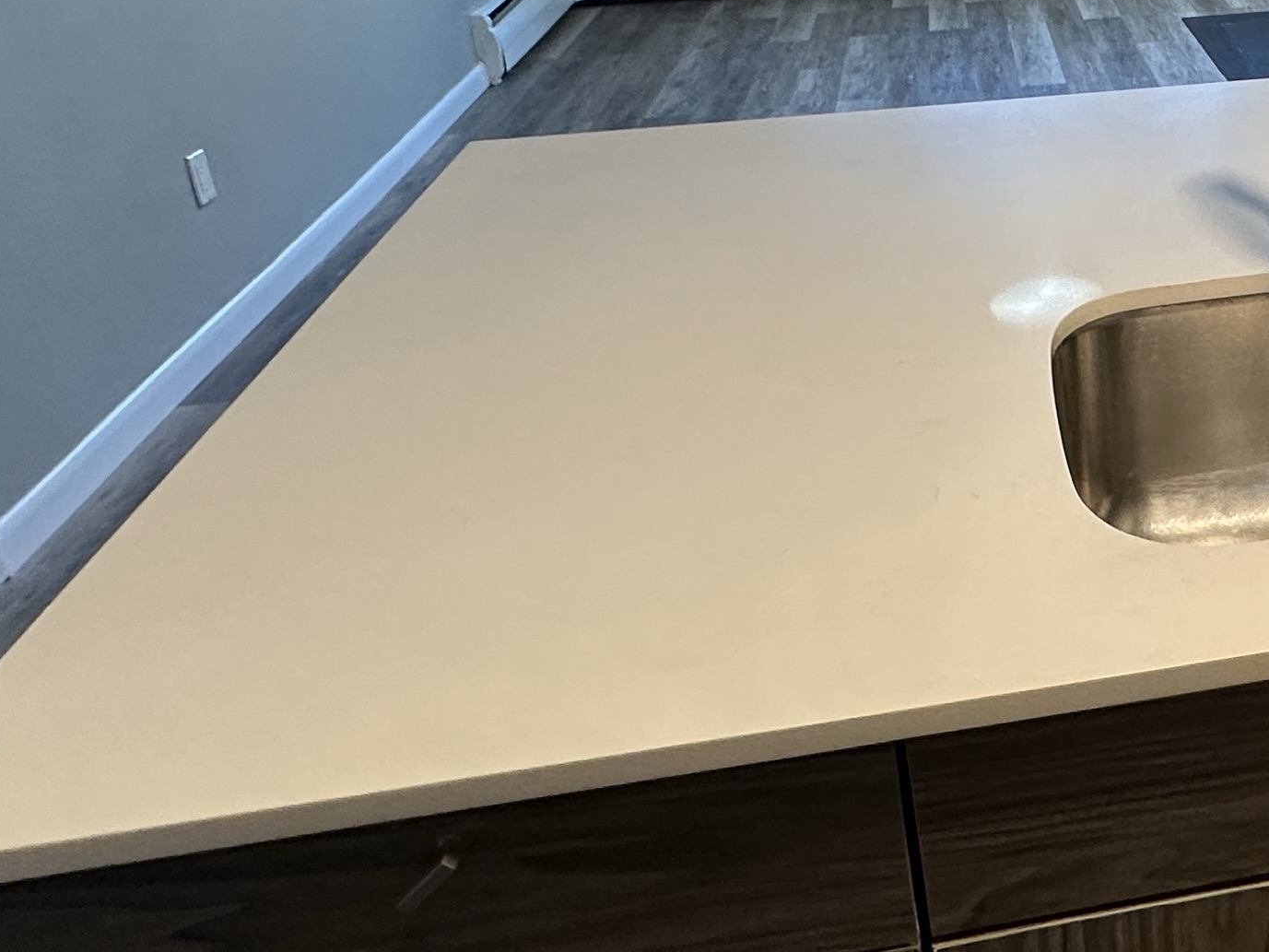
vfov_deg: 34.0
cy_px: 178
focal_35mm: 41
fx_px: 1503
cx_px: 1262
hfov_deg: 40.3
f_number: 2.2
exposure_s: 1/60
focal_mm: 2.22
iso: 200
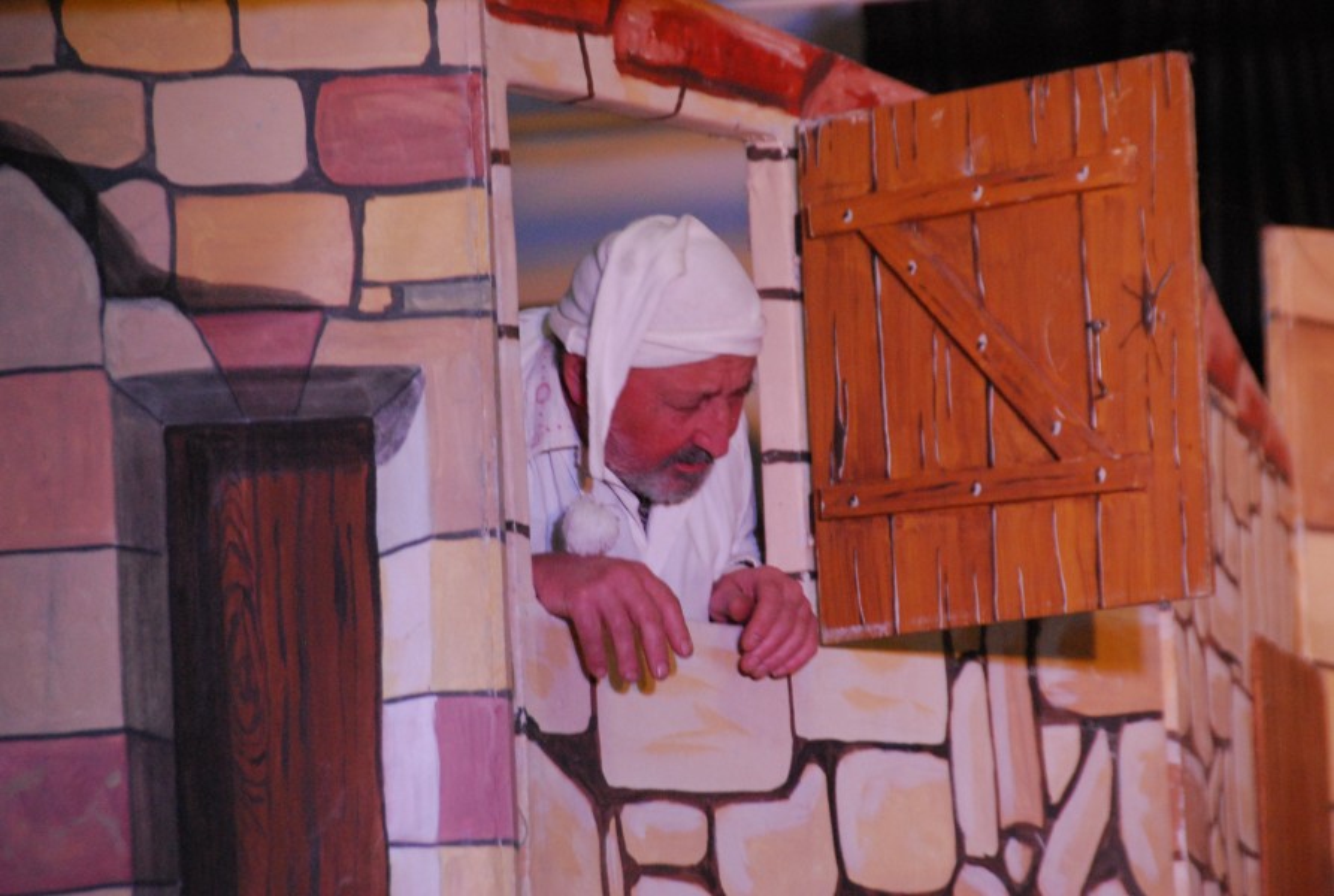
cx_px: 667
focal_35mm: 300
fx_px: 11143
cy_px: 448
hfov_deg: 6.9
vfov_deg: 4.6
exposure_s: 1/40
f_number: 5.6
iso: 1600
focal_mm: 200
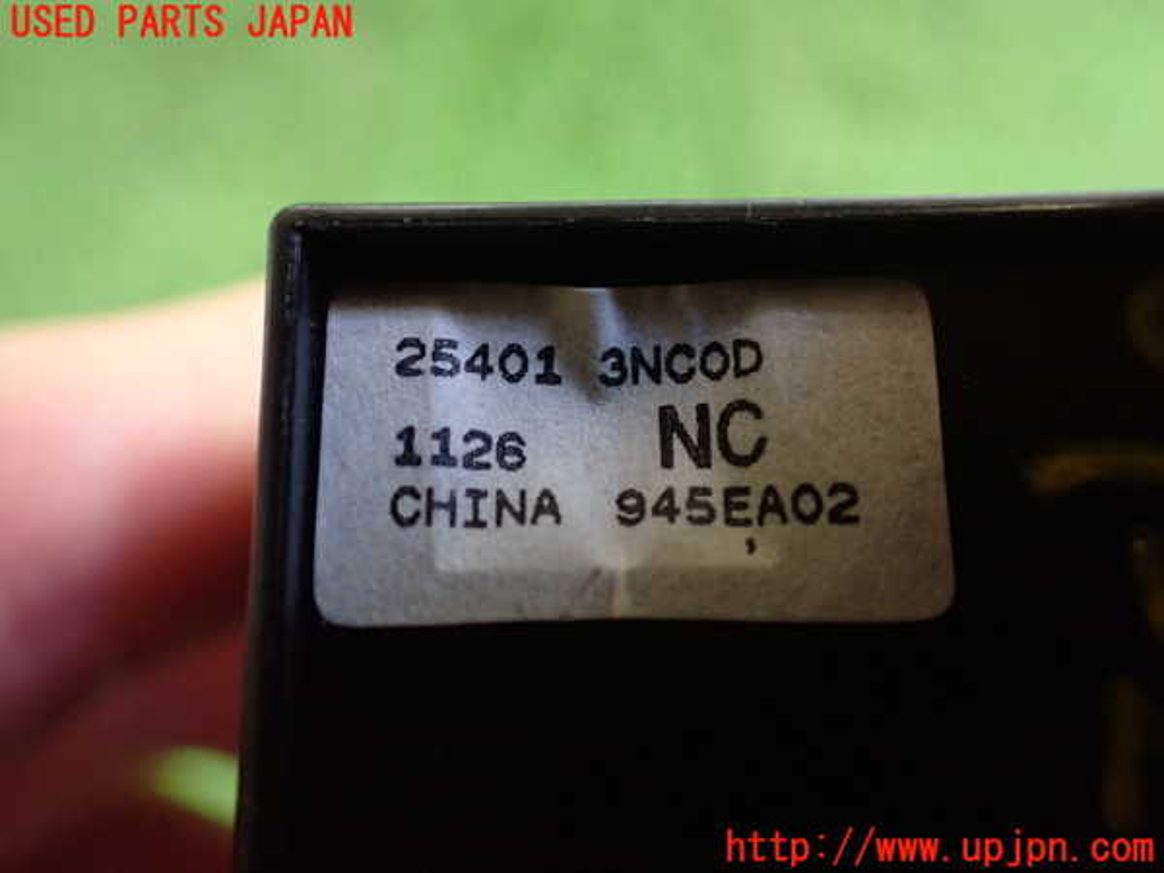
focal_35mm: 30
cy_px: 436
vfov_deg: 46.8
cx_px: 582
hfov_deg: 60.0
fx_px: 1009
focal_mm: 5.4
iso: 800
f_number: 2.3
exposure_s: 1/40
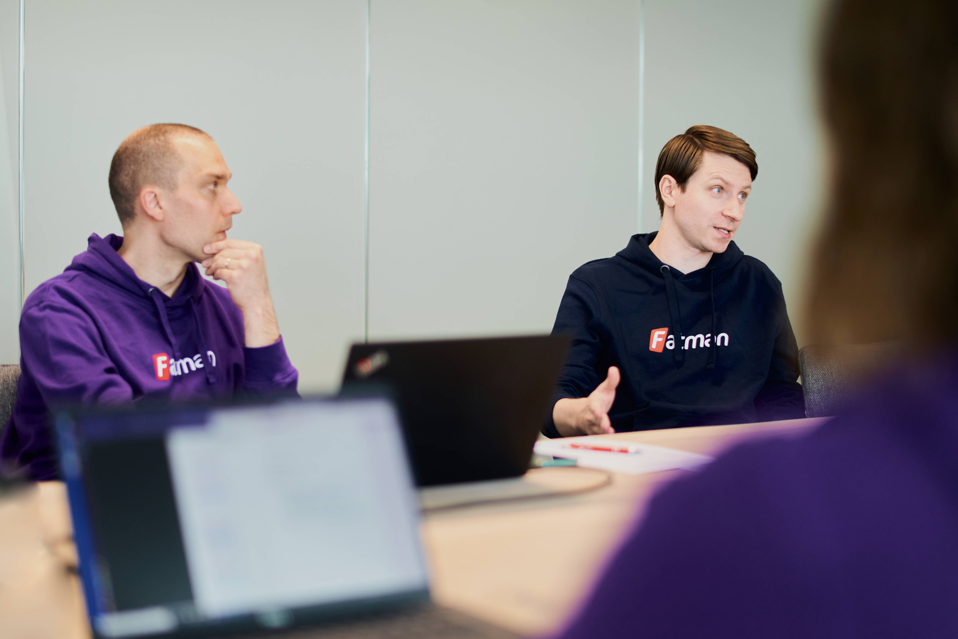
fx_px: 1543
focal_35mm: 58
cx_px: 479
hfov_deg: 34.5
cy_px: 320
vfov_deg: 23.4
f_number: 1.4
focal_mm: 58
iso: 320
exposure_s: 1/160
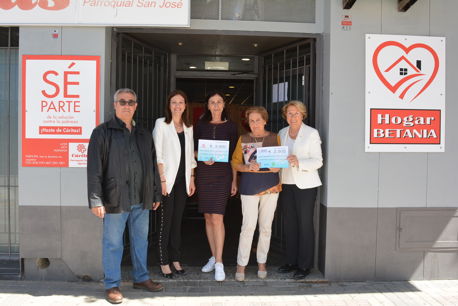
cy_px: 153
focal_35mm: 33
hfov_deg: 57.2
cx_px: 229
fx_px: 420
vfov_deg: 40.0
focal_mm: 22
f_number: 8
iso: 400
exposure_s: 1/200
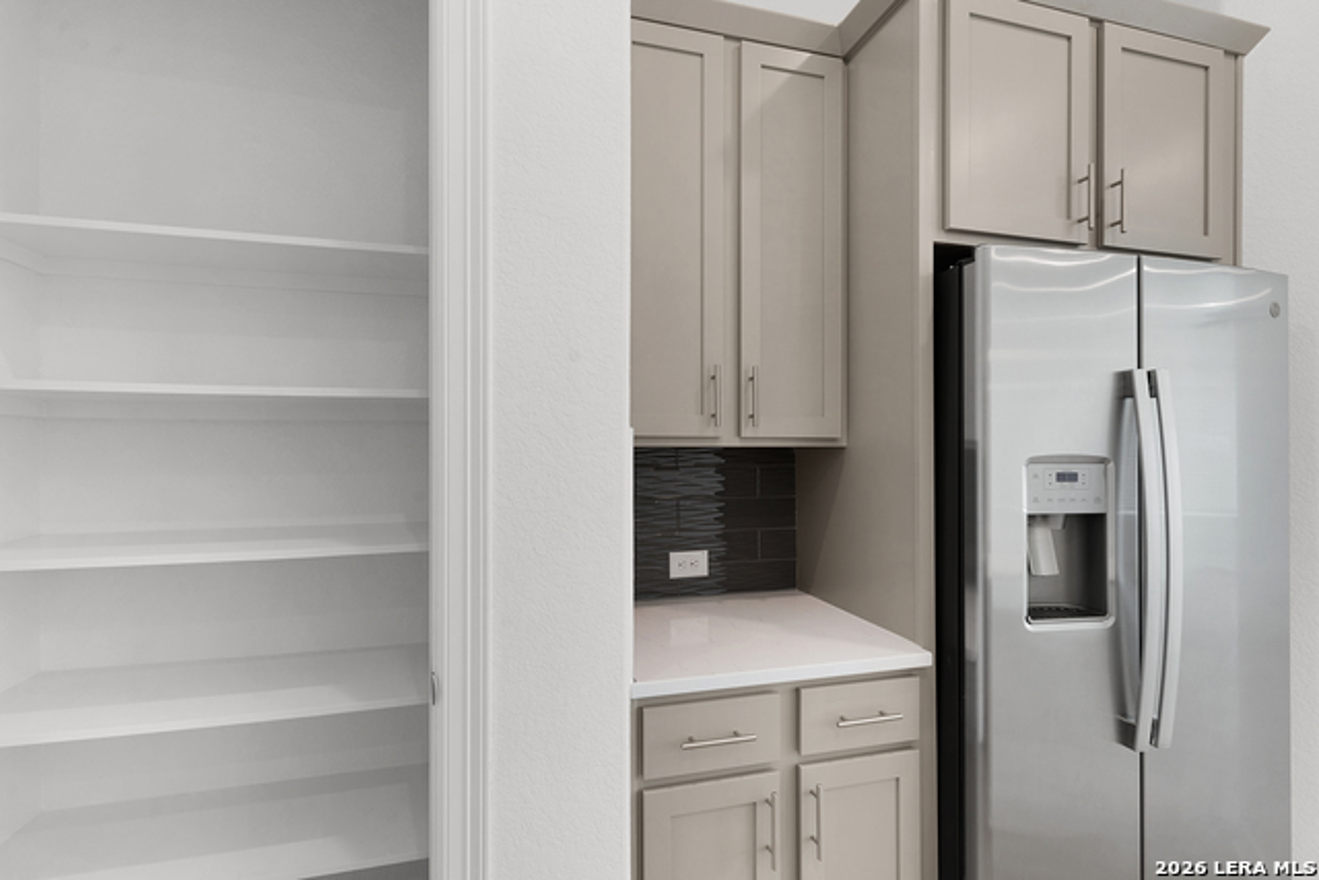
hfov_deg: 93.3
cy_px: 440
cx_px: 660
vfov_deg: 70.5
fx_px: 623
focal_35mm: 17
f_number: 9
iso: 100
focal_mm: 17
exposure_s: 1/5
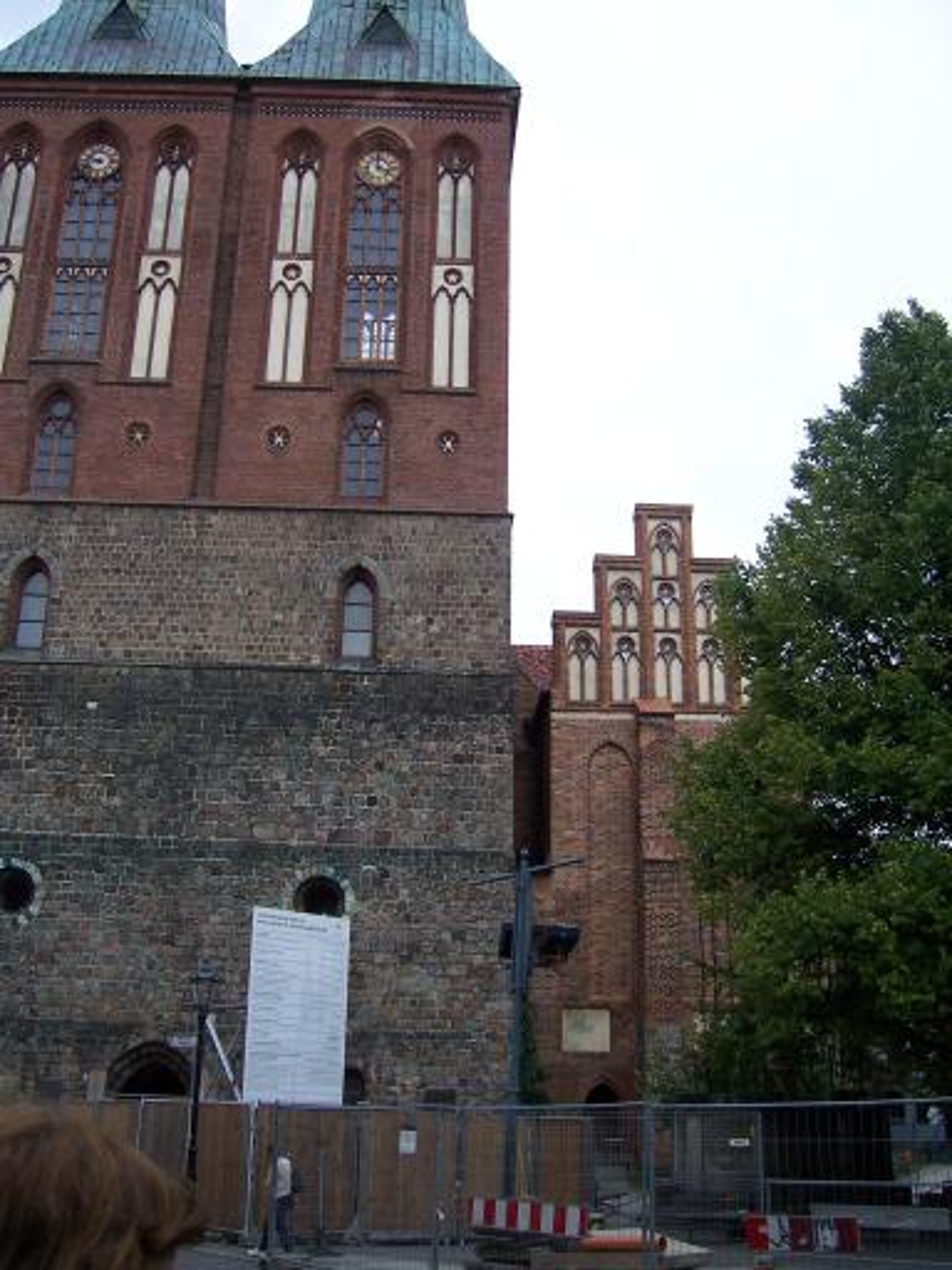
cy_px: 635
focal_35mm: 36
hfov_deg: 39.7
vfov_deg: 51.4
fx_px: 1320
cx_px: 476
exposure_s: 1/500
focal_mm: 6
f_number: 3
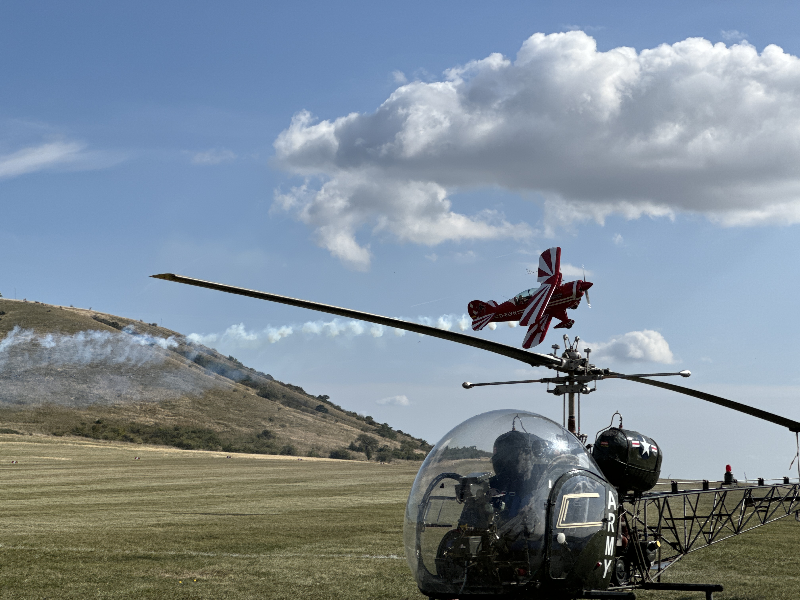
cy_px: 300
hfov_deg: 25.3
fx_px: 1780
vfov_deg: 19.1
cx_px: 400
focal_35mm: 77
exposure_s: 1/1325
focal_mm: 9
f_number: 2.8
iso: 25
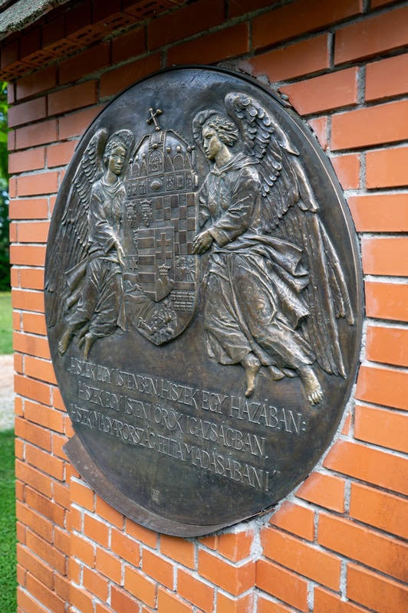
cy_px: 306
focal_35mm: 32
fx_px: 553
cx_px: 204
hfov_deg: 40.5
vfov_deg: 58.0
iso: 100
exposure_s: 1/200
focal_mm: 32.5
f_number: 3.5
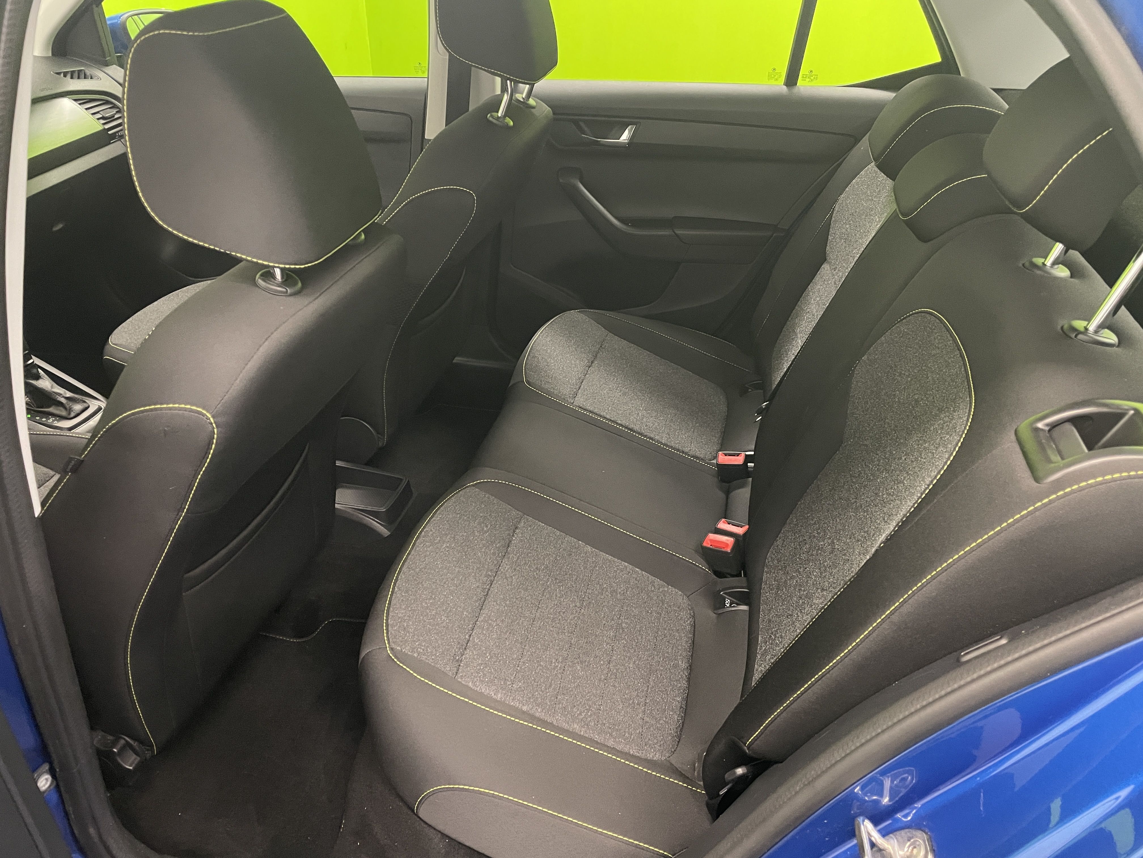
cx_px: 572
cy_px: 429
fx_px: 859
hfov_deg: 67.3
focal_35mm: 26
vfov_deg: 53.1
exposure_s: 1/50
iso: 320
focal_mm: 4.2
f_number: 1.6
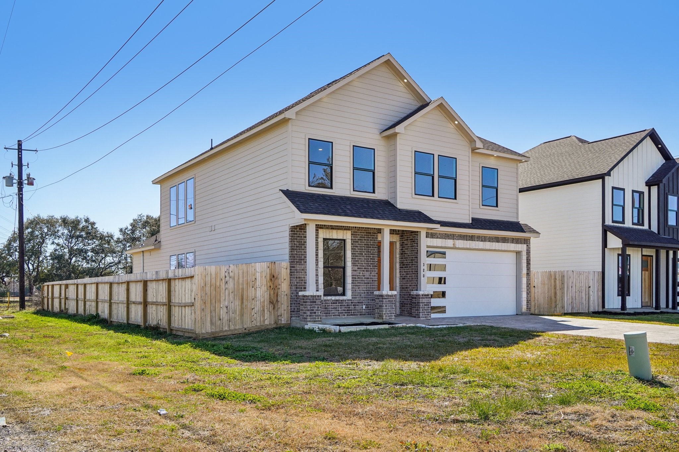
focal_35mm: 30
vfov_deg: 43.6
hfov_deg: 61.9
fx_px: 566
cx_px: 340
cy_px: 226
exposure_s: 1/1250
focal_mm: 30
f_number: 8
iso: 500
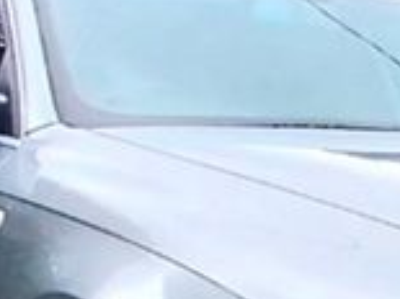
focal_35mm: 66
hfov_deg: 27.7
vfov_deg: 19.5
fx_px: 762
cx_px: 400
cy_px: 443
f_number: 2.2
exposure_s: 1/294
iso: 50
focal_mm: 1.4
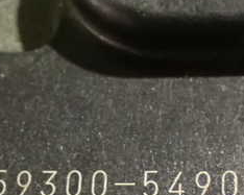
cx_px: 96
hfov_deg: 15.4
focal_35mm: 125
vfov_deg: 12.2
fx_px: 902
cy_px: 178
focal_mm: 9.01
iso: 1600
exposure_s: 1/13
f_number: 3.2
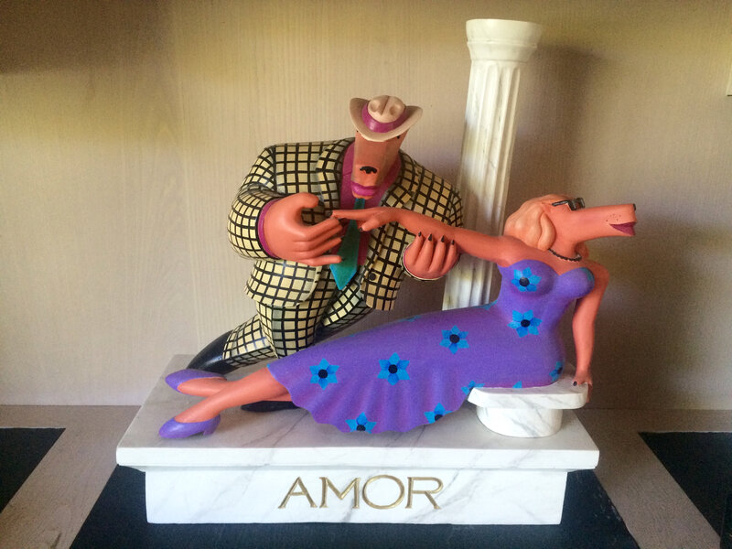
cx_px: 366
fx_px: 613
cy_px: 274
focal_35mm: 29
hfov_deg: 61.7
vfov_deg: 48.2
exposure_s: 1/30
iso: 160
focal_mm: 4.15
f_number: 2.2
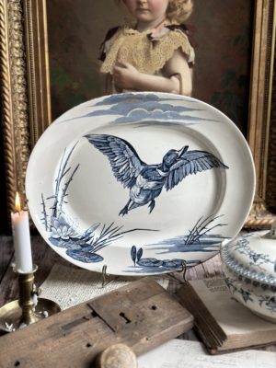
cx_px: 138
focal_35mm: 48
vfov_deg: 39.7
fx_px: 510
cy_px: 184
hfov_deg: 30.3
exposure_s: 1/243
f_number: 1.78
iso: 80
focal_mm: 6.86
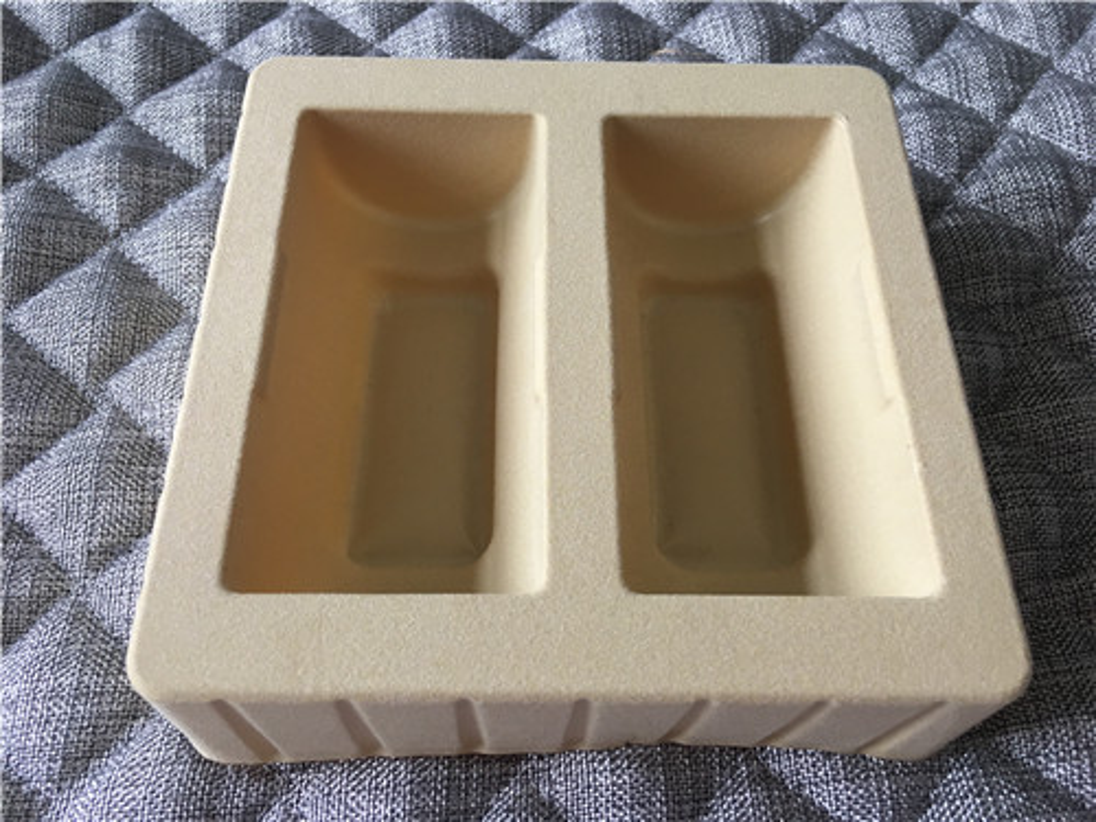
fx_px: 918
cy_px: 411
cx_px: 548
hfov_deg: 61.7
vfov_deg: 48.2
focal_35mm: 29
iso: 50
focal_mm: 4.15
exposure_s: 1/33
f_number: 2.2
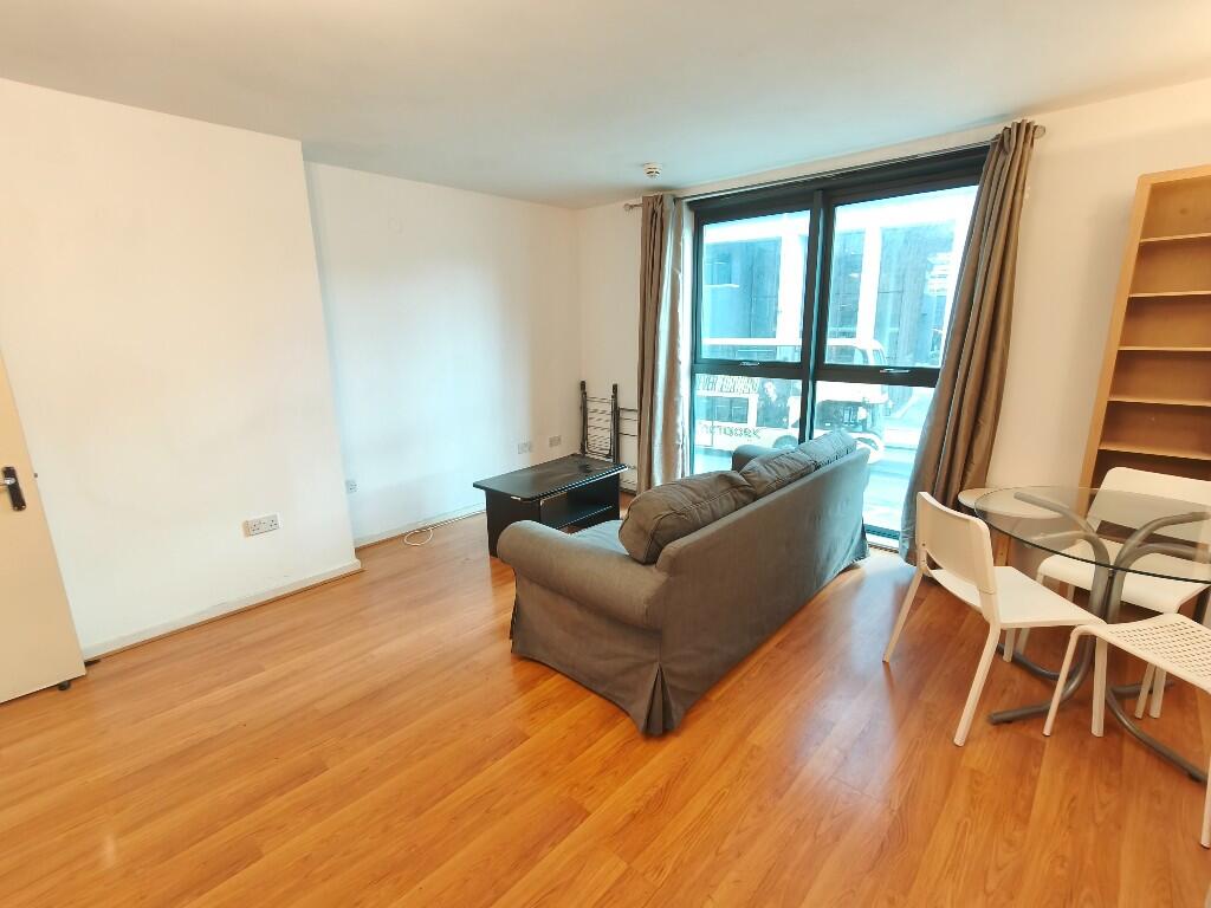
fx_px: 525
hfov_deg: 98.2
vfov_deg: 81.7
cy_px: 454
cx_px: 606
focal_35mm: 15
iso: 800
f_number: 2
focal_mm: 2.32
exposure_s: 1/33.3
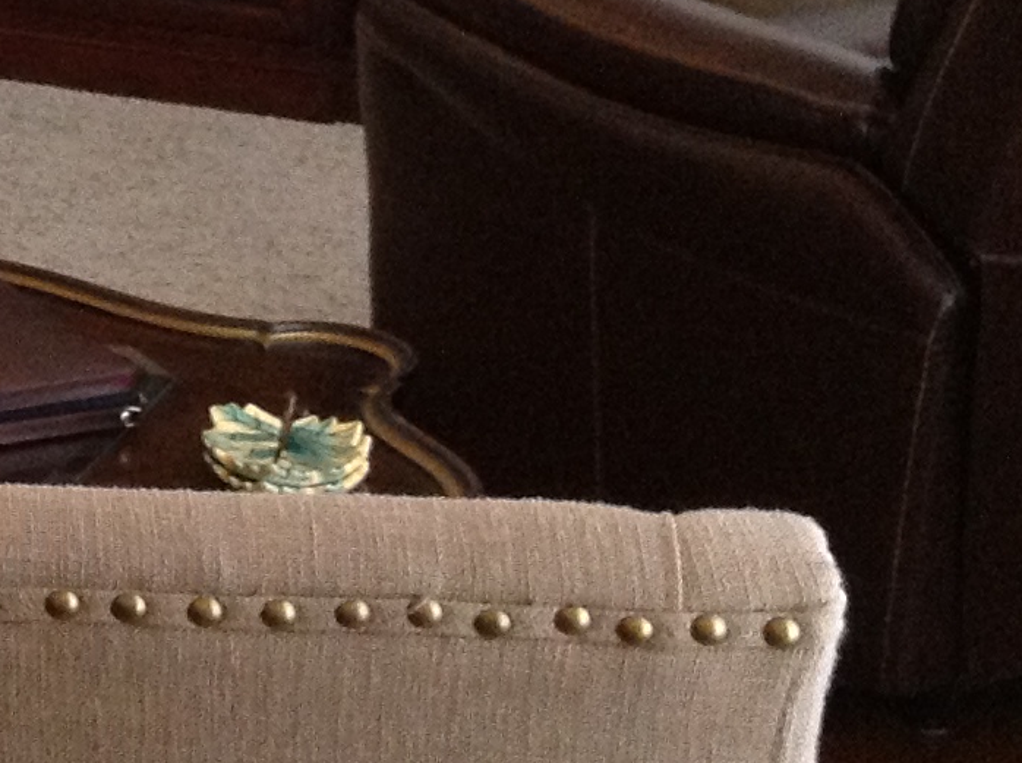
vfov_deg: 11.2
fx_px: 3832
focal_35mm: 130
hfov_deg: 13.7
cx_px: -777
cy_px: -89
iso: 250
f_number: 2.4
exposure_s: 1/15
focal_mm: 4.28
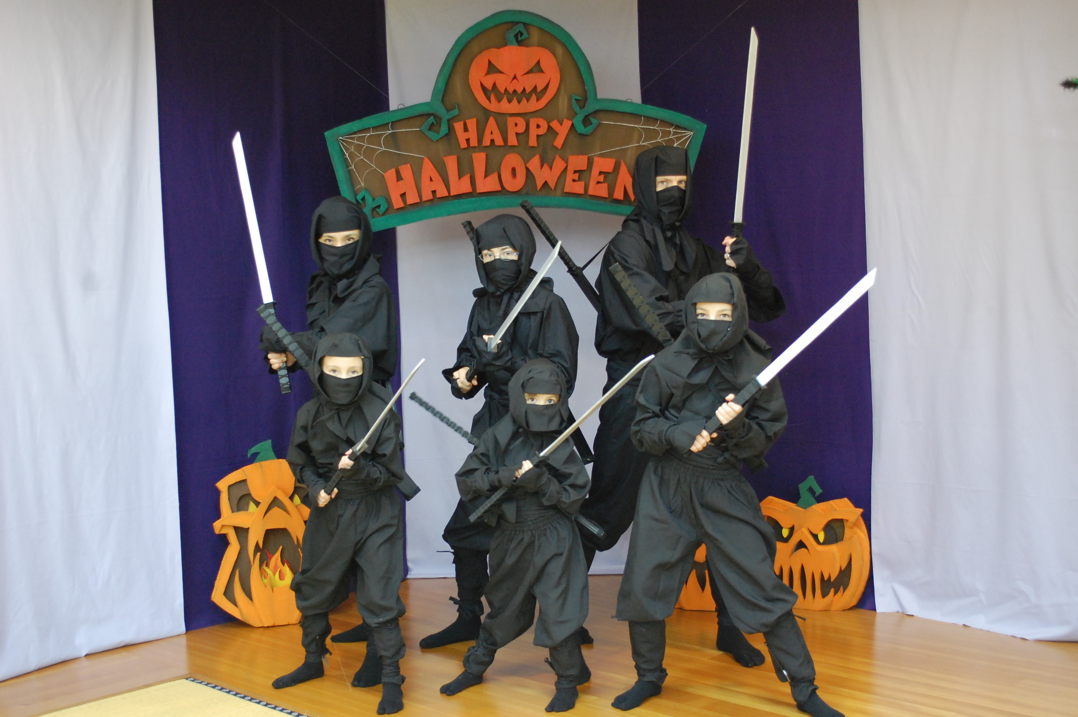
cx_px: 539
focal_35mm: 48
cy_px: 358
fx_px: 1436
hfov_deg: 41.1
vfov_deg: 28.0
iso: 1100
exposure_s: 1/8
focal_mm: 32
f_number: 4.8
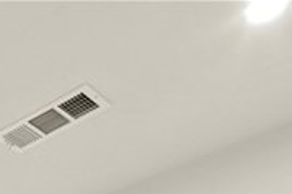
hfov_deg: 19.4
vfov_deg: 11.2
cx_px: -191
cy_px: 553
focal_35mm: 86
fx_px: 697
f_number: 10
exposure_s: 1/5
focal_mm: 15
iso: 800
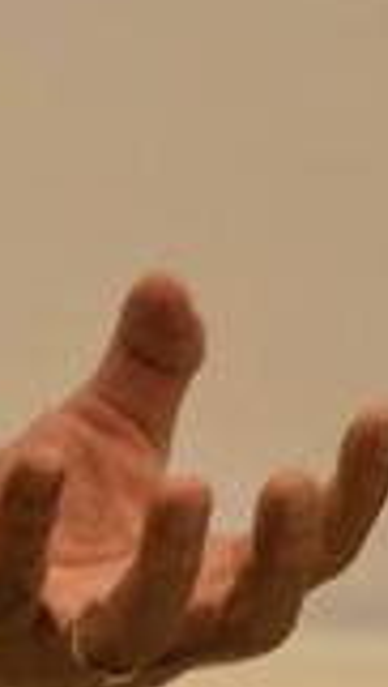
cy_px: -286
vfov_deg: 0.9
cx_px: -424
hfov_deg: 0.5
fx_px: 44410
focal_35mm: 2437
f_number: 5.6
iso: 1000
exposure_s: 1/160
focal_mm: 250
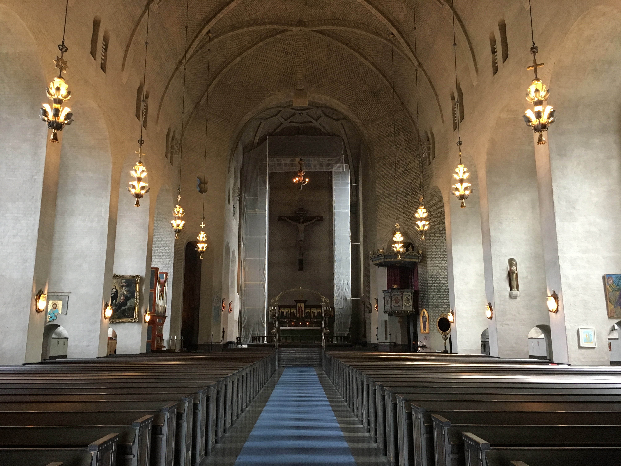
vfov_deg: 48.2
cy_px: 233
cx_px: 310
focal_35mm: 29
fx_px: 520
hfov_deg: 61.7
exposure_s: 1/33
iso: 200
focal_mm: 4.15
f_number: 2.2
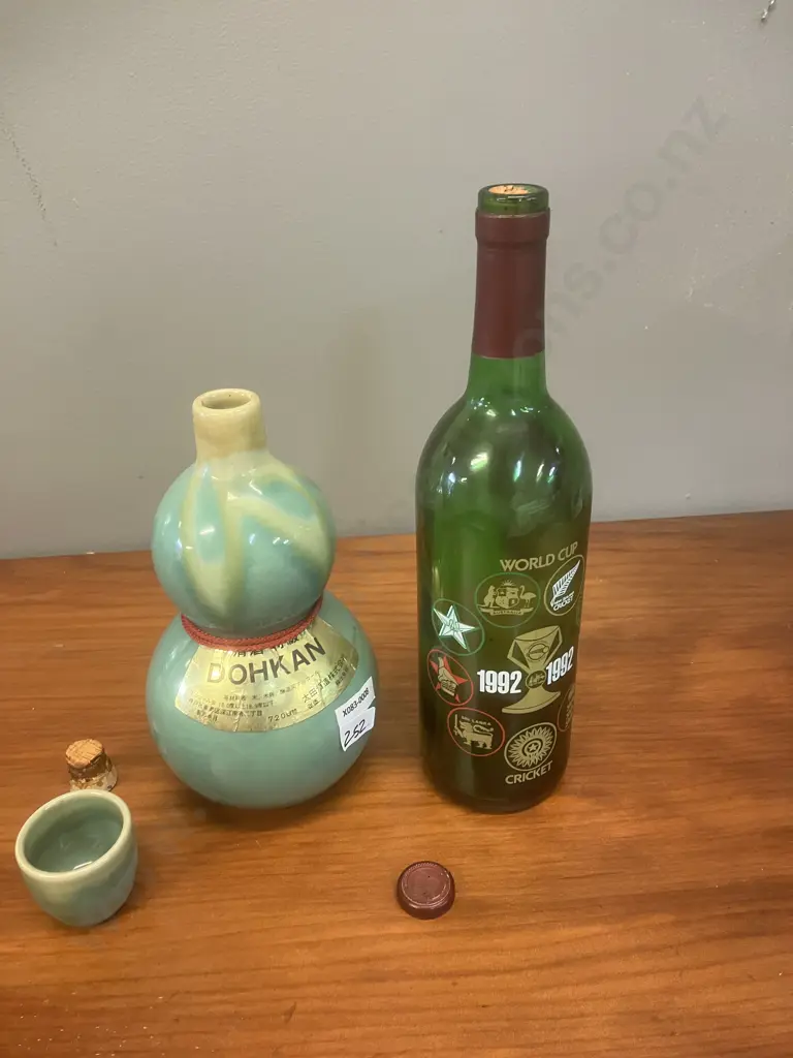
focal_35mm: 28
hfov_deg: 49.7
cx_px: 396
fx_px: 855
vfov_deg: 63.4
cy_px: 529
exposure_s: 1/50
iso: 250
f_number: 1.8
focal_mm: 3.99
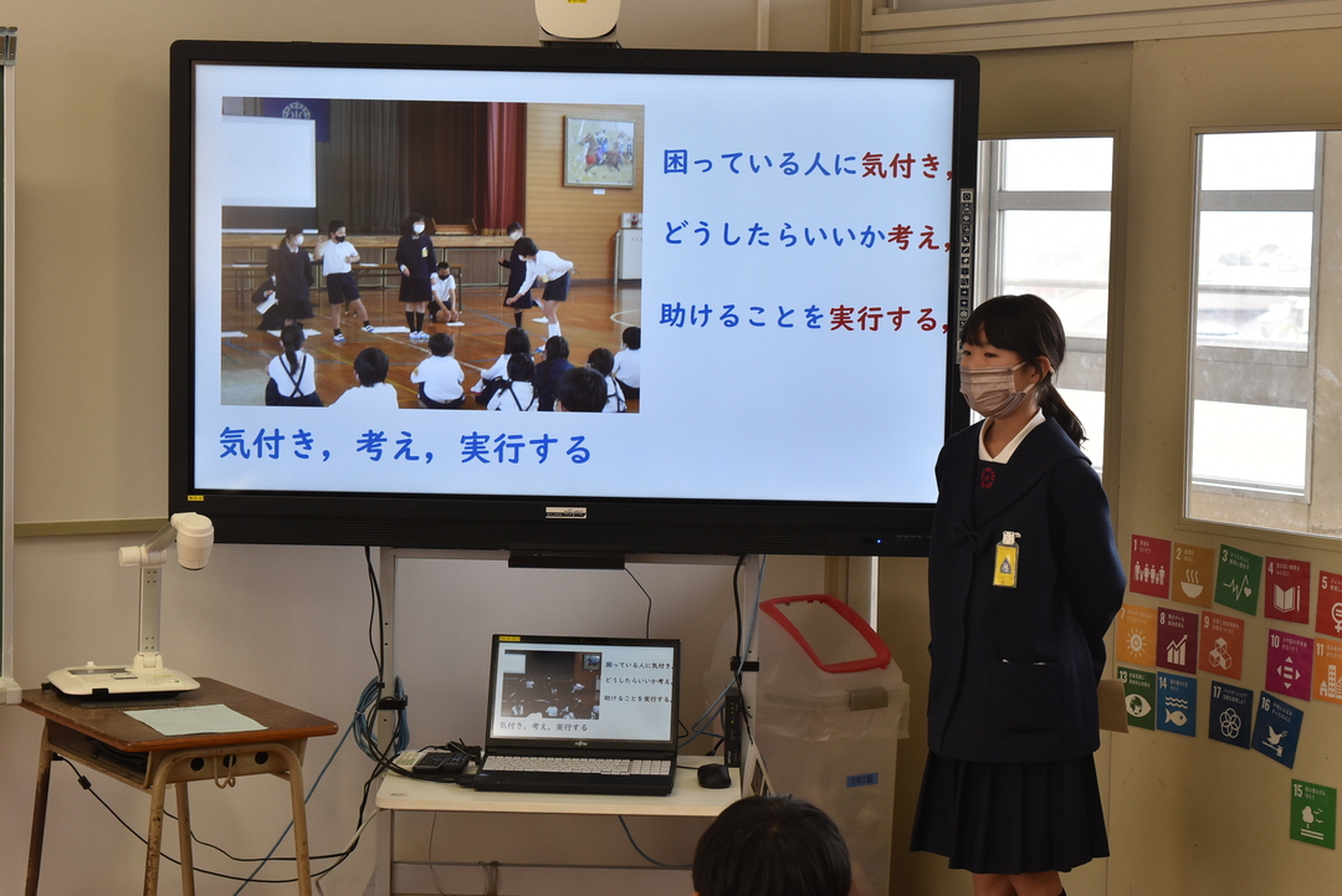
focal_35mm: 82
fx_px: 3076
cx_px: 671
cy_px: 448
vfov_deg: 16.6
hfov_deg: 24.6
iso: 400
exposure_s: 1/80
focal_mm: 55
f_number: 5.6
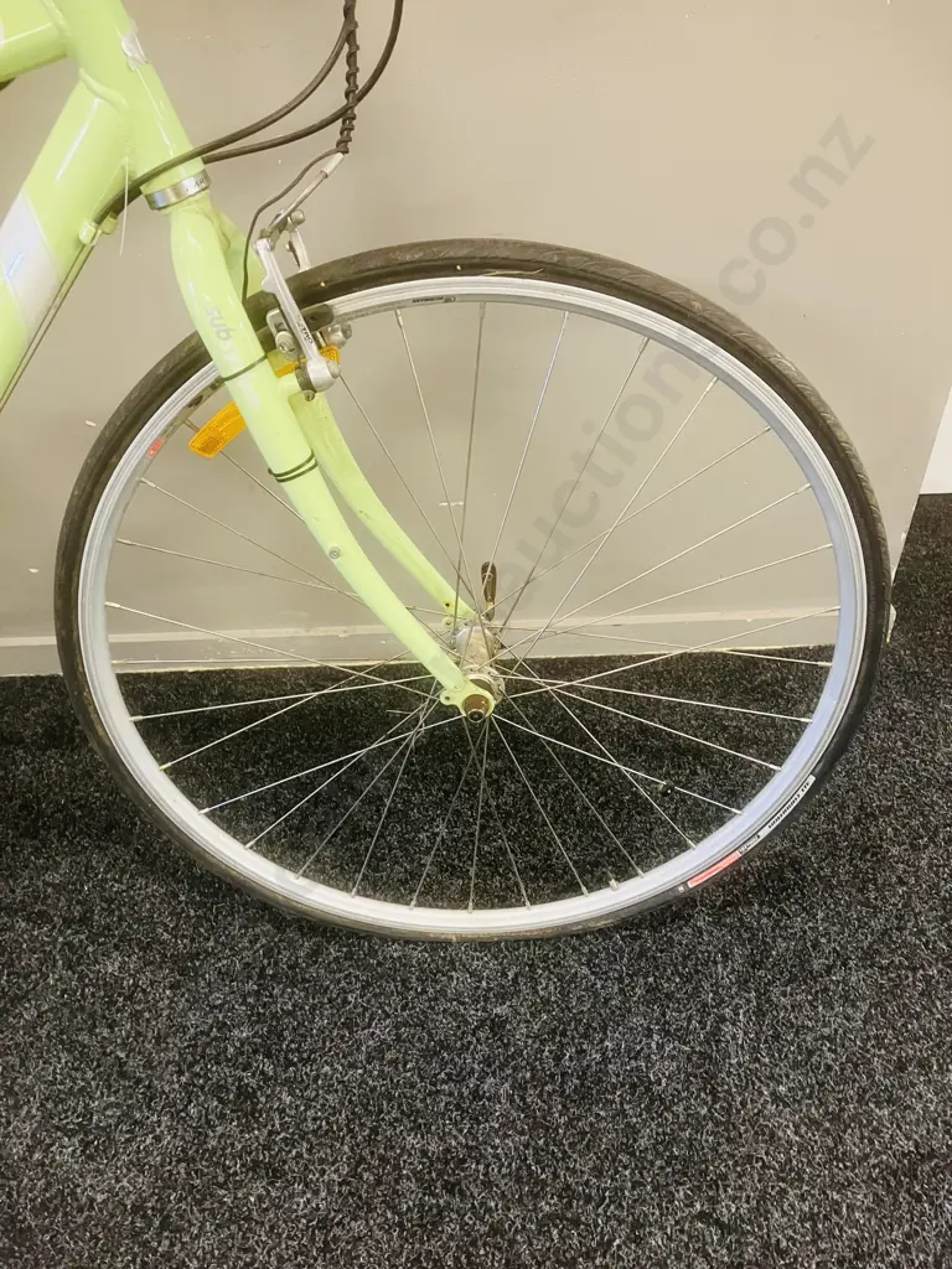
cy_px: 634
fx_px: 1027
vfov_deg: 63.4
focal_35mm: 28
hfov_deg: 49.7
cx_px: 476
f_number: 1.8
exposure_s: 1/50
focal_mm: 3.99
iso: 320
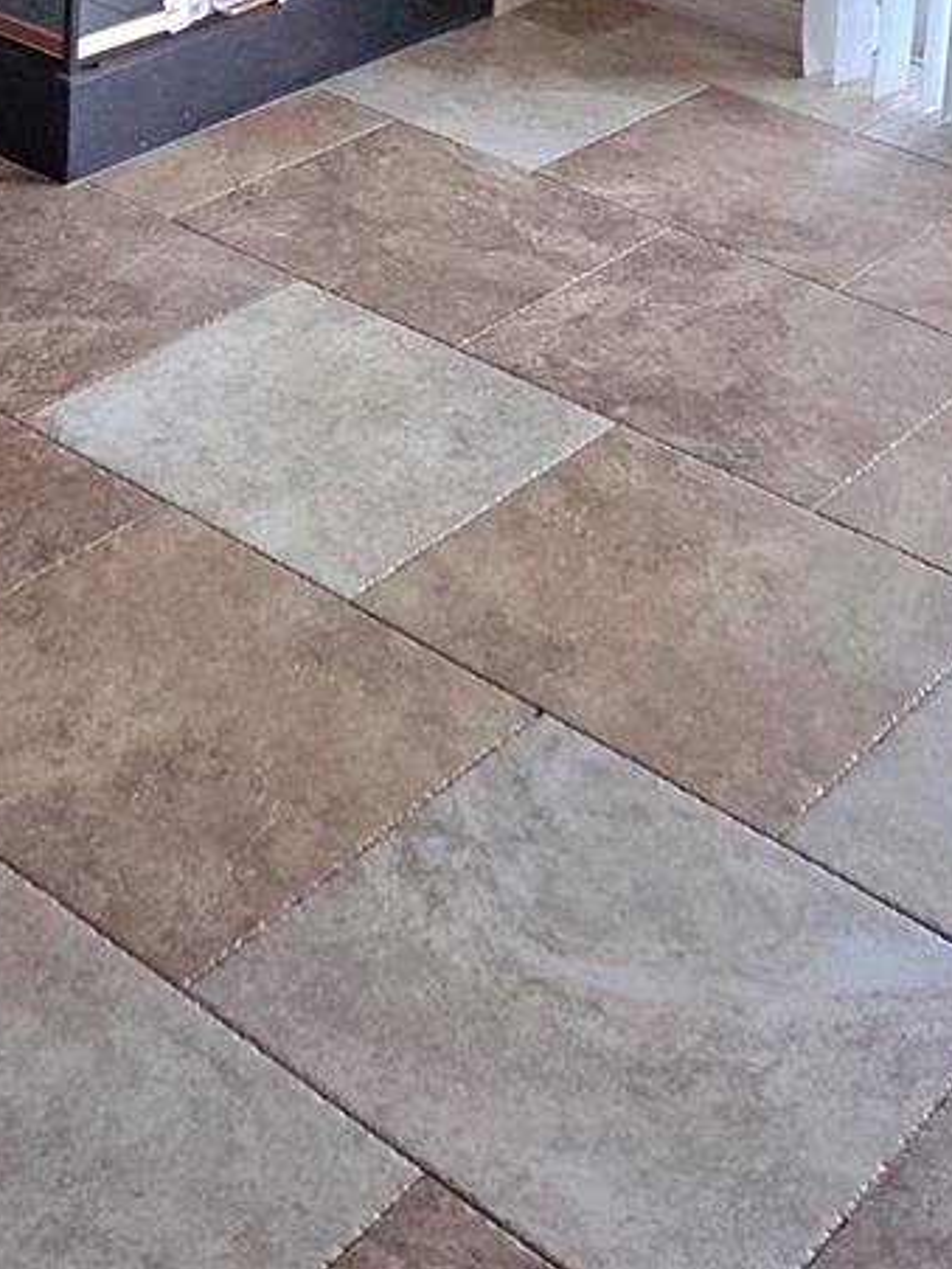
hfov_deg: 23.9
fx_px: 2237
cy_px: -413
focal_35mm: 61
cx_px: 320
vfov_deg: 26.5
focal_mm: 5.4
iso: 125
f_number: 1.8
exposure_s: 1/182
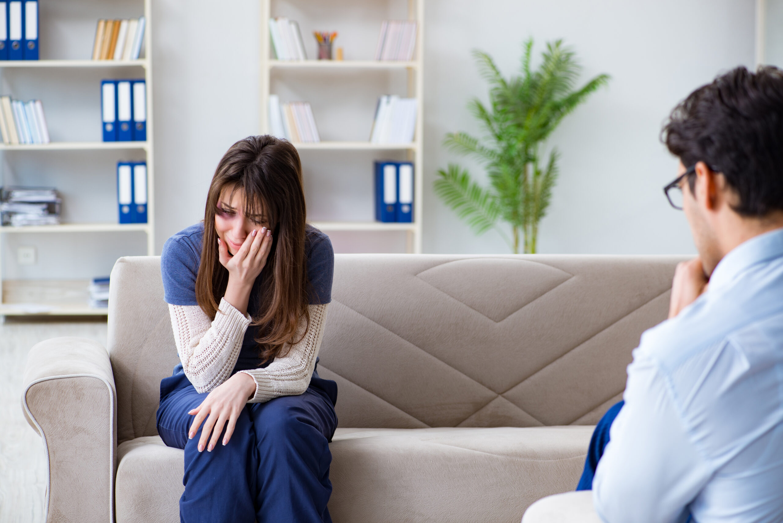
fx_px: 2285
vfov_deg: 13.1
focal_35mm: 105
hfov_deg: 19.4
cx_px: 392
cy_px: 262
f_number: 5.6
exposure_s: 1/100
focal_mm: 105
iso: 200
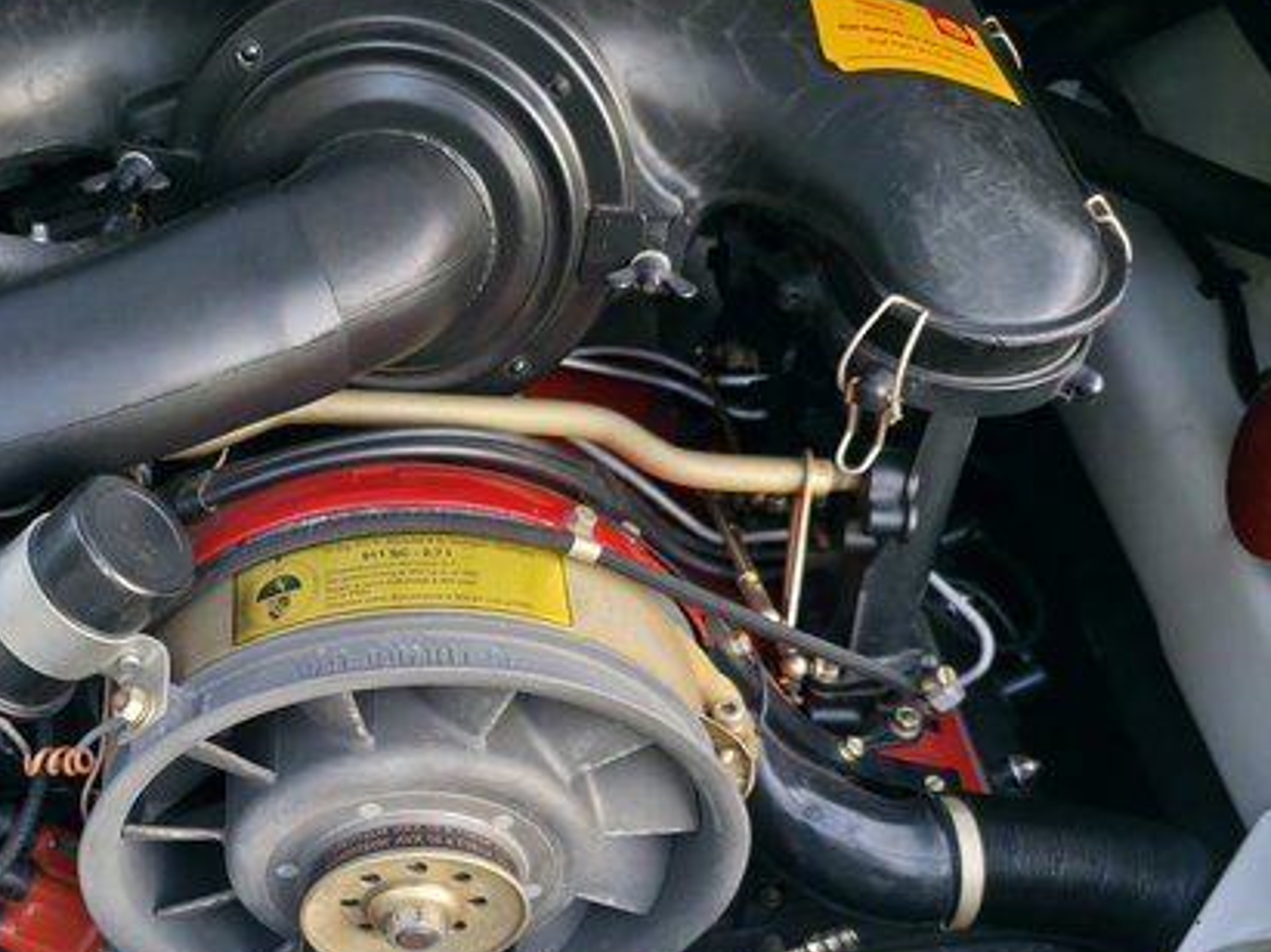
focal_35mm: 43
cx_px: 340
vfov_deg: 33.2
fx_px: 1578
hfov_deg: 42.7
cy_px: 652
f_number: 1.7
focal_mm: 6.3
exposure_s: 1/180
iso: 160
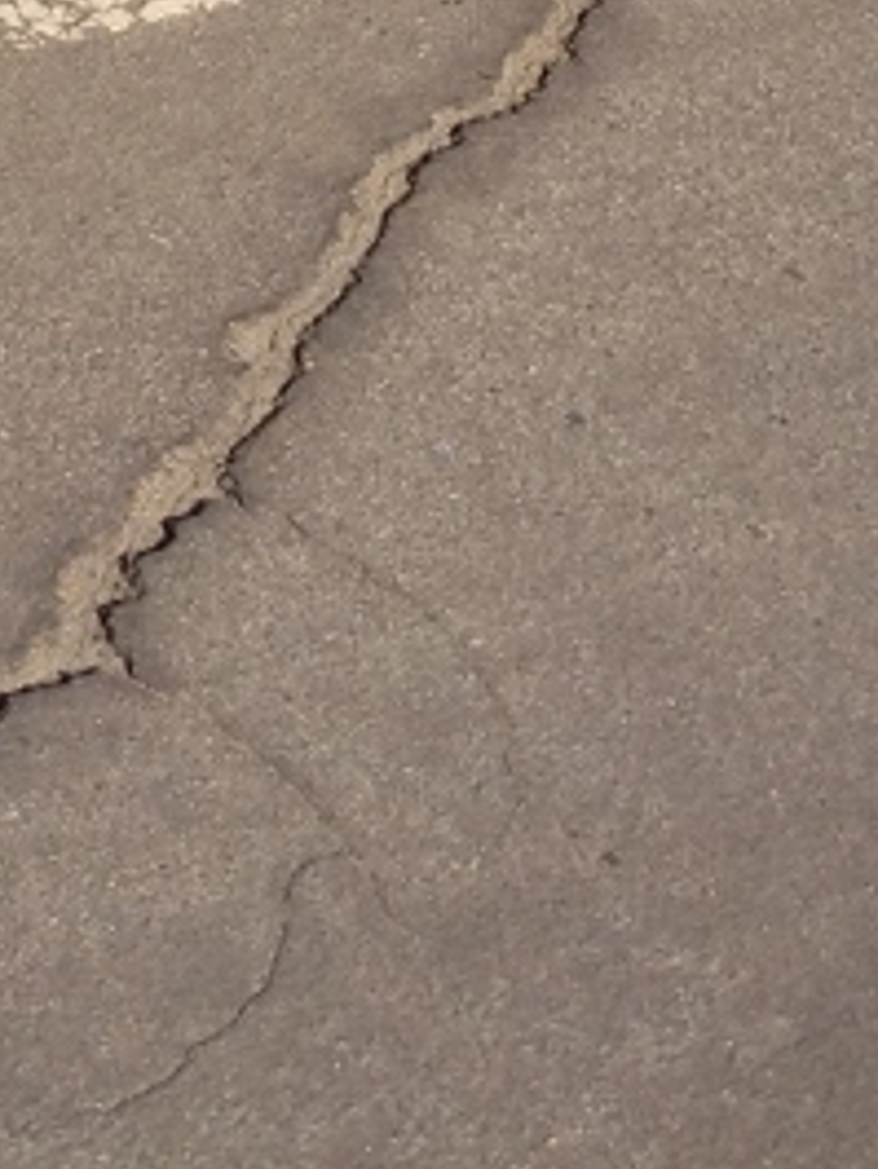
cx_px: -463
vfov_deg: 10.2
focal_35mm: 169
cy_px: -1637
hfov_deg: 8.6
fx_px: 5711
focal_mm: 4.28
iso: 50
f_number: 2.4
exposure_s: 1/1416
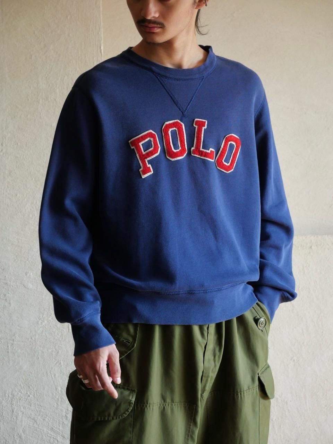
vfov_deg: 16.4
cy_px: 222
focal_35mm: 120
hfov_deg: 12.3
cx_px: 166
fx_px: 1539
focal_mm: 60
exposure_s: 1/125
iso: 1250
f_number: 4
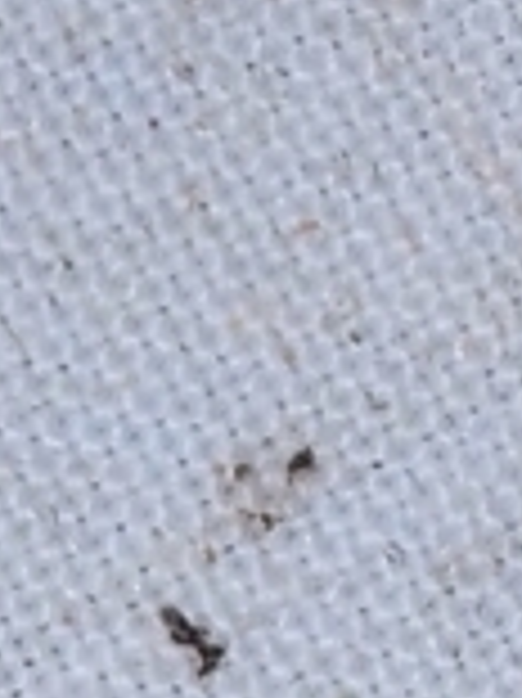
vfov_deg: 3.5
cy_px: 1846
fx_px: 11275
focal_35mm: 560
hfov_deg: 2.7
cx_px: 18
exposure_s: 1/400
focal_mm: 18
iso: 160
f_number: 6.3
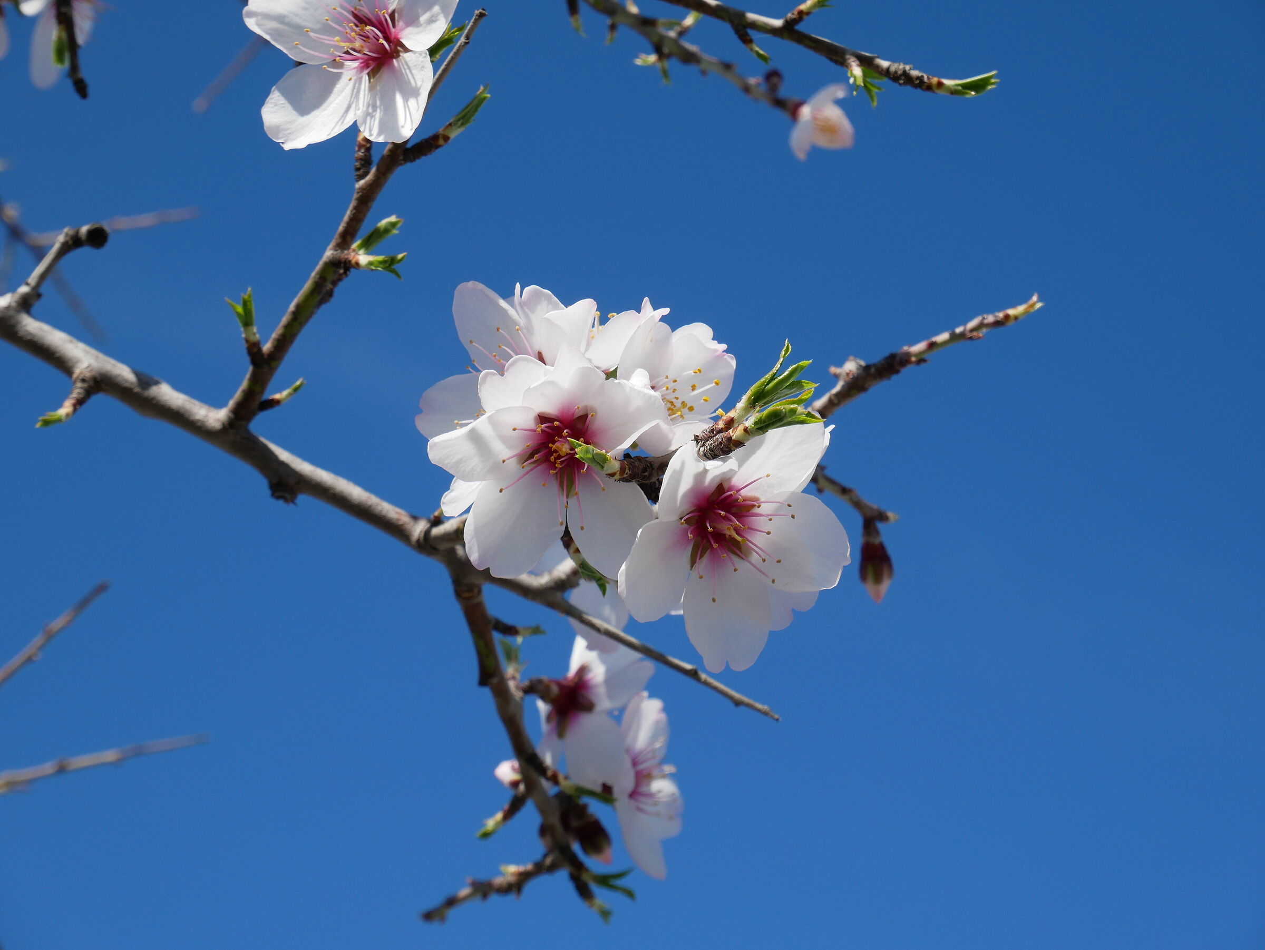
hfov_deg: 30.3
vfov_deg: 22.9
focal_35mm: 64
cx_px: 632
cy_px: 475
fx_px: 2340
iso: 200
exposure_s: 1/400
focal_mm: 32
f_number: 9
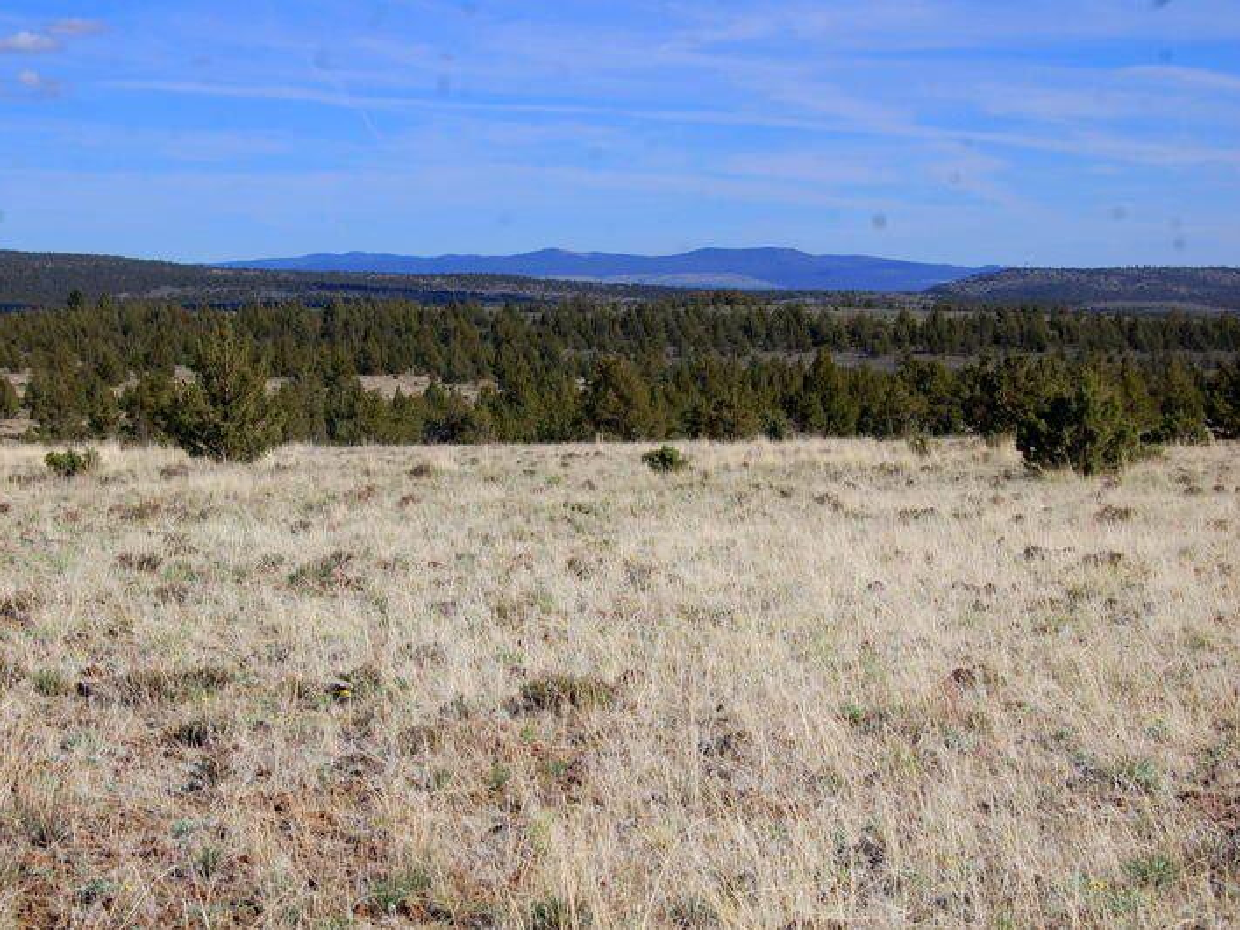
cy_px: 465
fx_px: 2221
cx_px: 545
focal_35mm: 62
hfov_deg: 31.2
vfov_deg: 23.6
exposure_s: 1/400
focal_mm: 38
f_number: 10
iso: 200
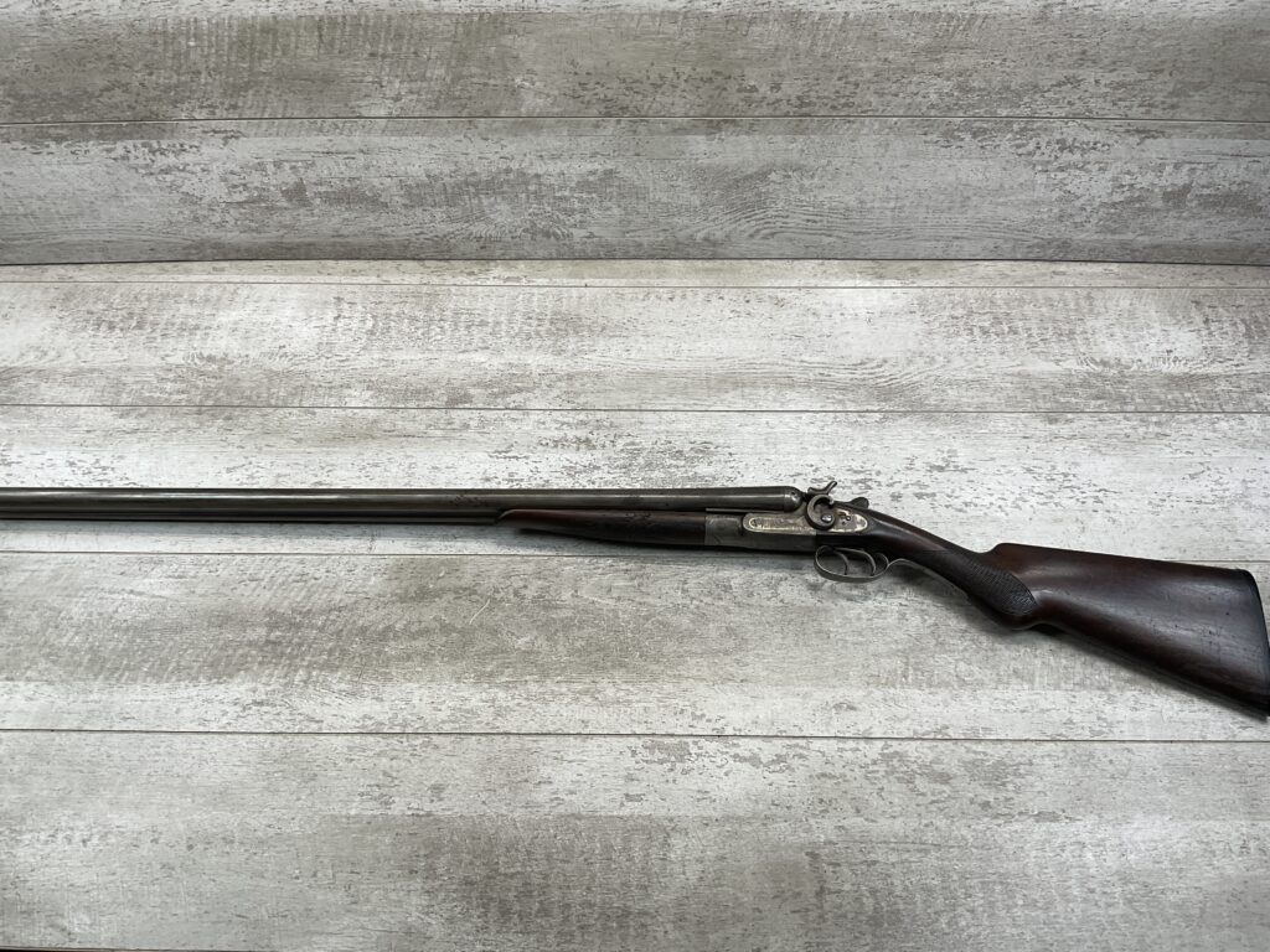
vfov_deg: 48.2
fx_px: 1064
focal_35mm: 29
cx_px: 635
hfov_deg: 61.7
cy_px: 476
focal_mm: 3
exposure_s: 1/176
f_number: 1.8
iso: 16
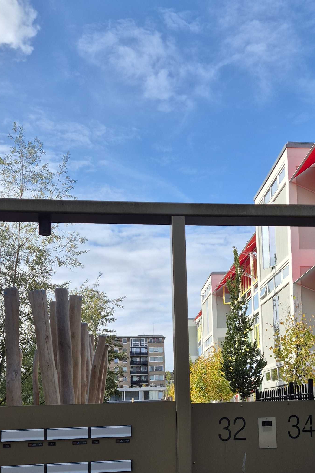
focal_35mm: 47
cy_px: 361
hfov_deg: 28.3
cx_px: 234
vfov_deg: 40.6
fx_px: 617
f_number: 1.8
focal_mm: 5.4
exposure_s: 1/1112
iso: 25
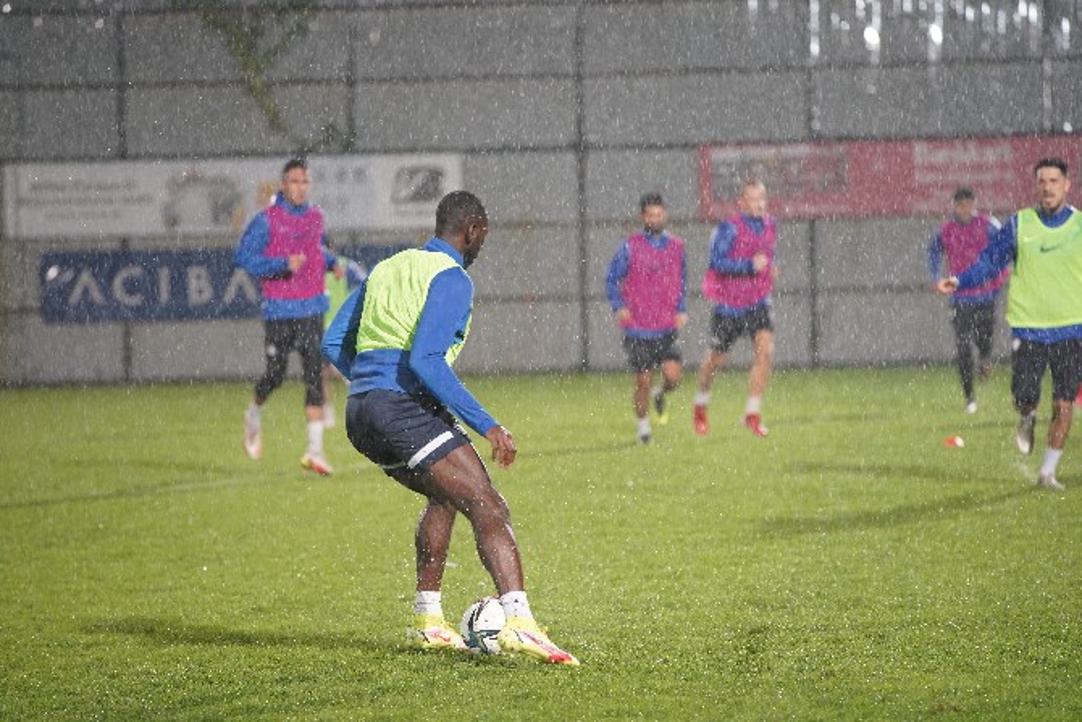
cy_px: 361
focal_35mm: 200
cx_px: 541
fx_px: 6012
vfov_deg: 6.9
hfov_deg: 10.3
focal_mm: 200
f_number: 3.5
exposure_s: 1/250
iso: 3200
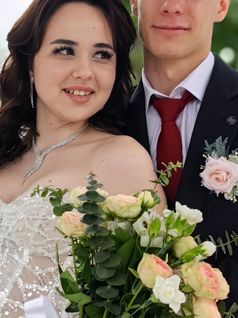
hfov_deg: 17.1
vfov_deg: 22.7
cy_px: 131
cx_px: 63
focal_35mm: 86
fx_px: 788
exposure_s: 1/886
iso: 50
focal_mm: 6.35
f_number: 1.4
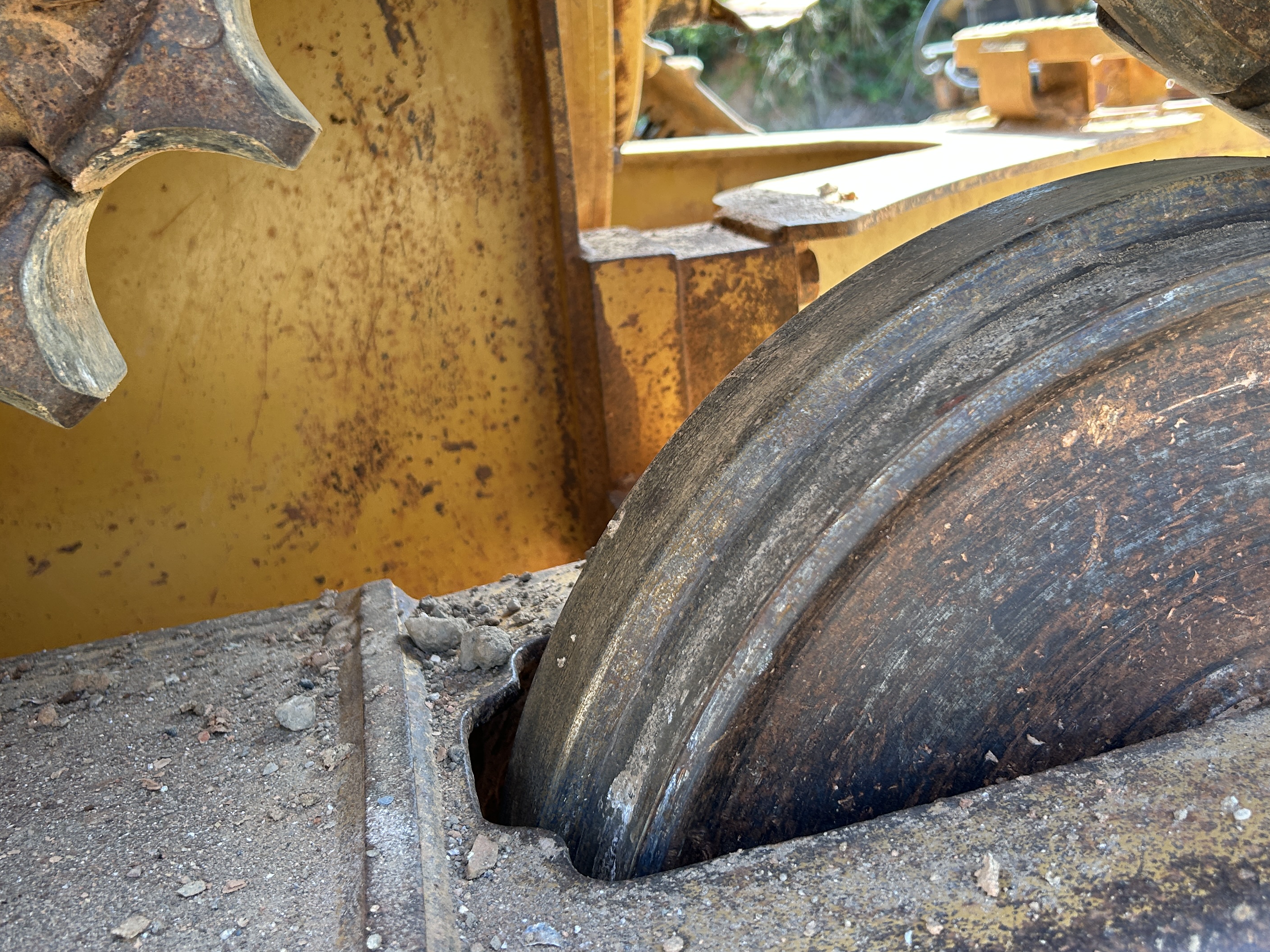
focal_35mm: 37
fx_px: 1358
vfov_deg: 38.4
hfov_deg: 50.1
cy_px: 345
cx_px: 690
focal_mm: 5.7
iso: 50
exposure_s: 1/178
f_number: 1.5
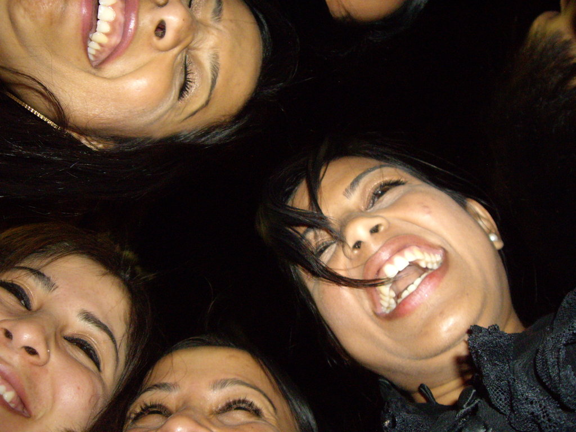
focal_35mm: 38
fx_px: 632
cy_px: 216
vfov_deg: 37.7
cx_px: 288
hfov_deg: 49.0
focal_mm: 6.2
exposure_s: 1/40
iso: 400
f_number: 2.7
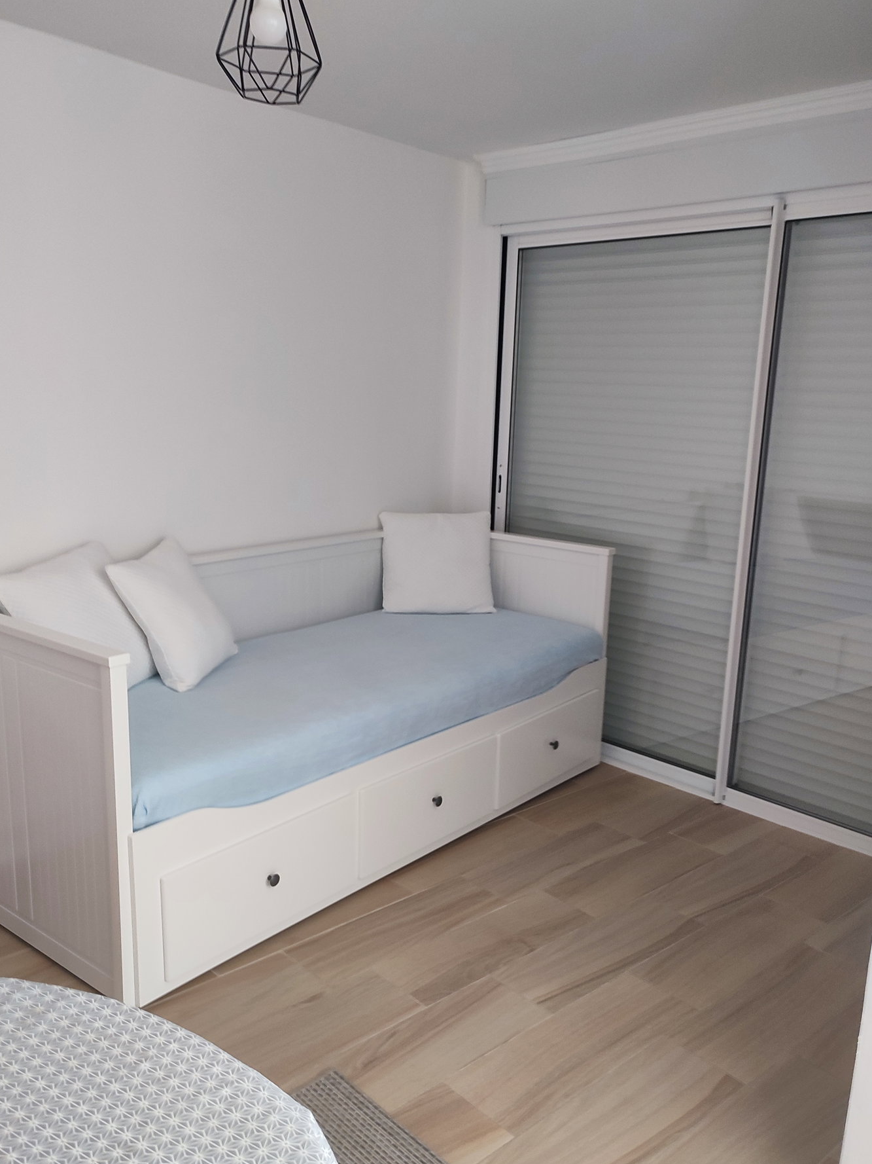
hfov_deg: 46.8
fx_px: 1008
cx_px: 434
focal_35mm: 30
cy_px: 618
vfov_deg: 59.9
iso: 769
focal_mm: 6.04
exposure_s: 1/33
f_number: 1.9
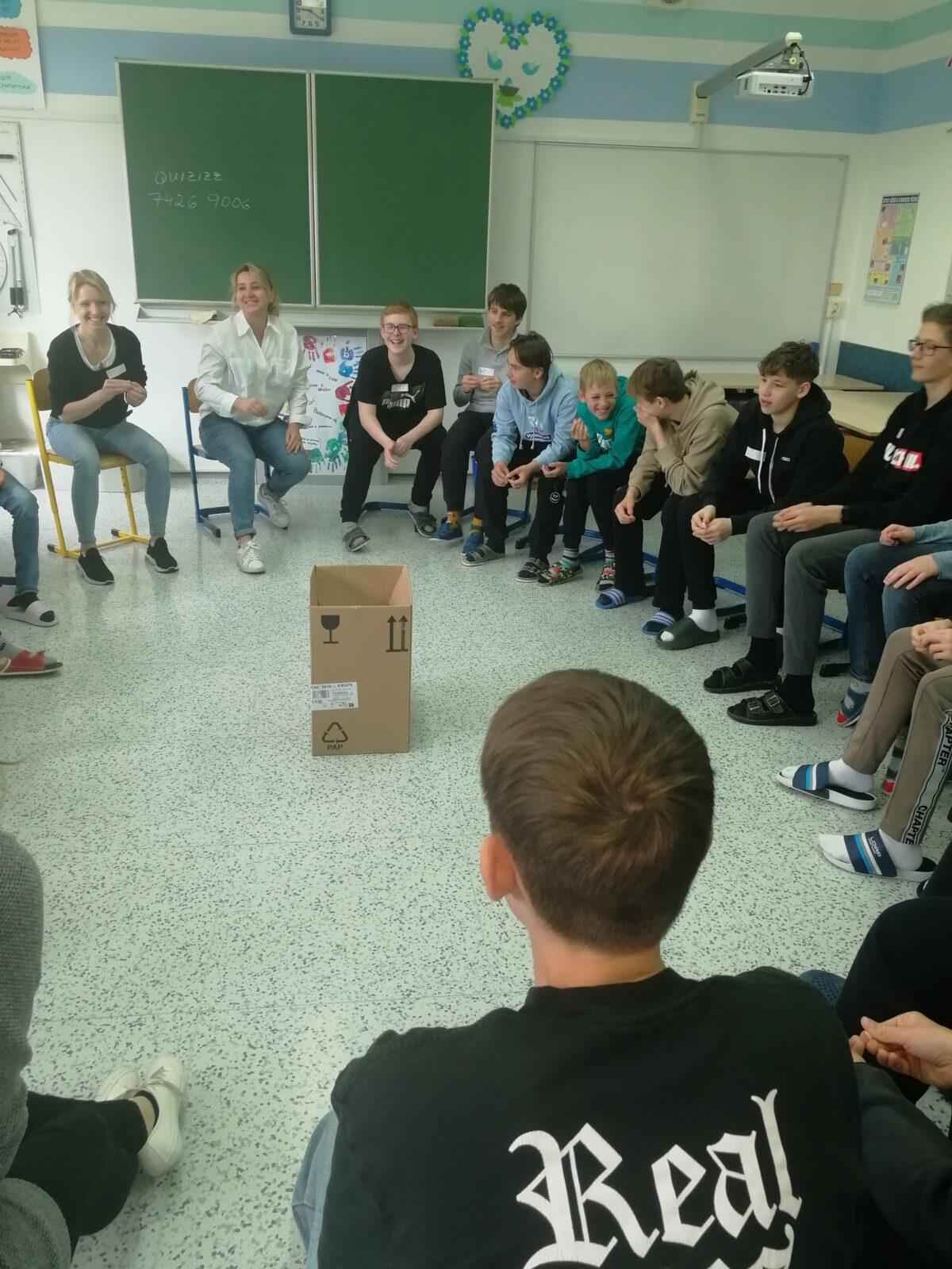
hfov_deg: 51.4
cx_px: 476
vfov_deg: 65.3
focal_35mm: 27
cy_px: 634
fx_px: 990
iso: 125
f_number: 2.2
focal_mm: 3.95
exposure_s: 1/50
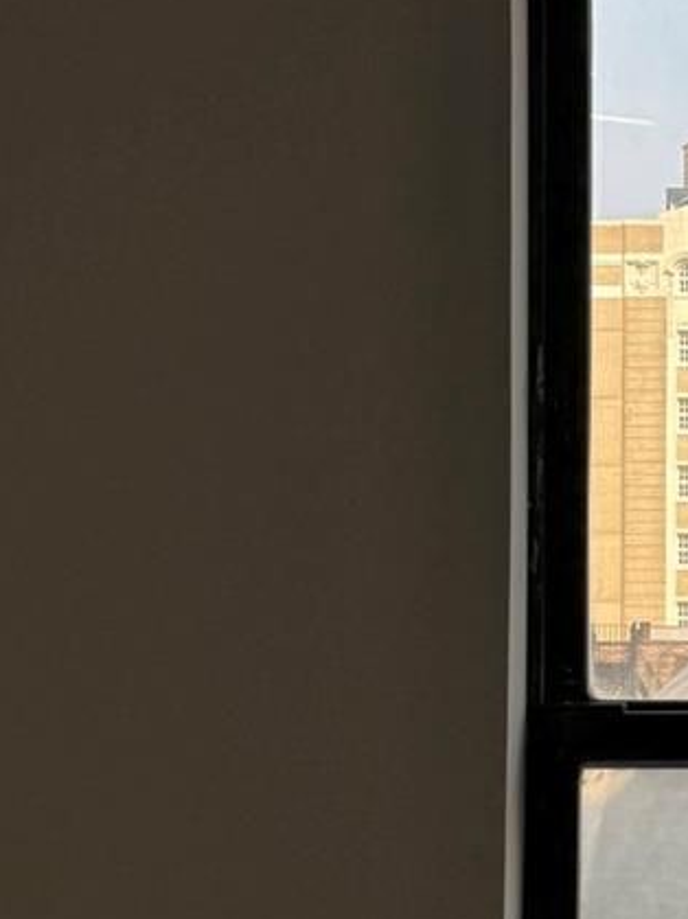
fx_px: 2333
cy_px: 546
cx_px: 975
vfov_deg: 22.2
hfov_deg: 15.7
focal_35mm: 88
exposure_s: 1/2710
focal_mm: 6.76
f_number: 1.78
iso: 80
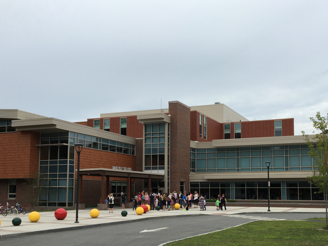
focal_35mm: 42
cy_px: 157
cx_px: 201
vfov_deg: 34.1
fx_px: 398
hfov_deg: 44.5
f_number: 2.2
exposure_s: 1/1068
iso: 25
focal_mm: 4.15
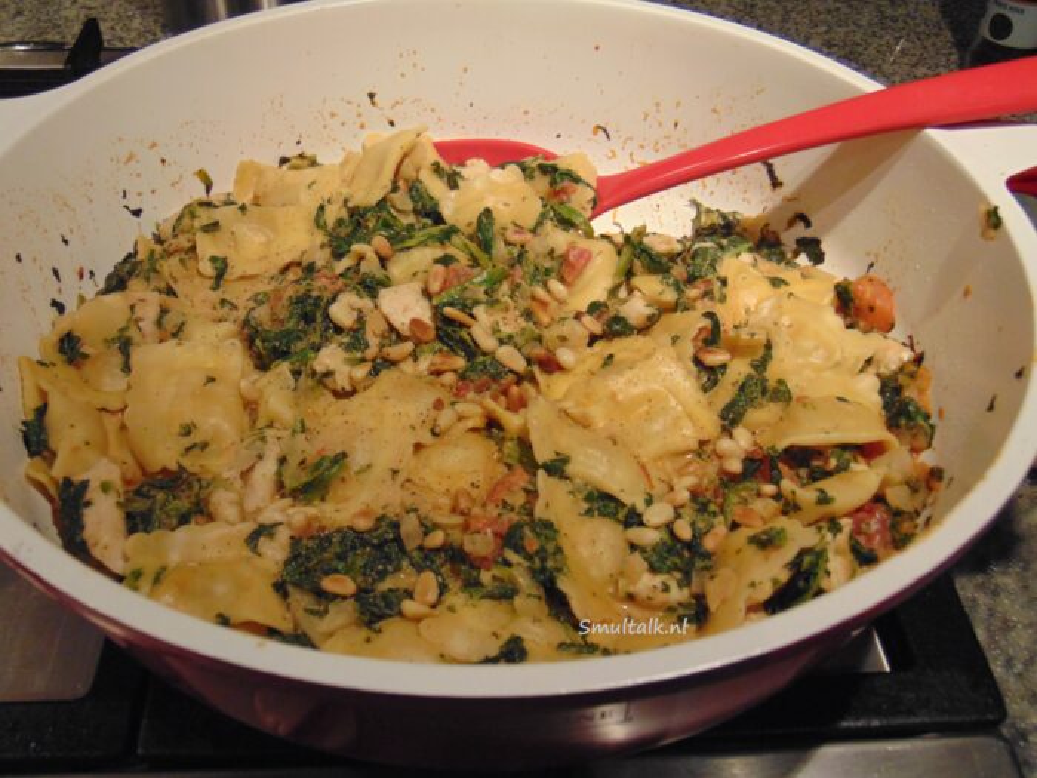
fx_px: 1049
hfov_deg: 52.6
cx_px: 518
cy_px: 389
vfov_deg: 40.7
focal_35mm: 35
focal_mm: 6.3
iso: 320
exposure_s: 1/30
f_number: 3.2
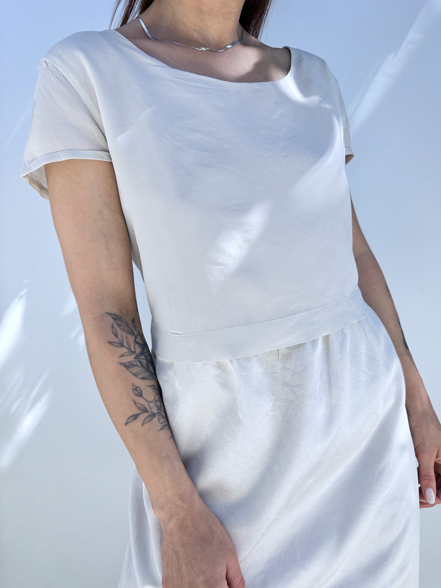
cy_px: 294
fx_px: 408
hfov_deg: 56.8
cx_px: 220
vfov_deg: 71.6
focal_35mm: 24
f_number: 1.78
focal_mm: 6.86
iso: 80
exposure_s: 1/650
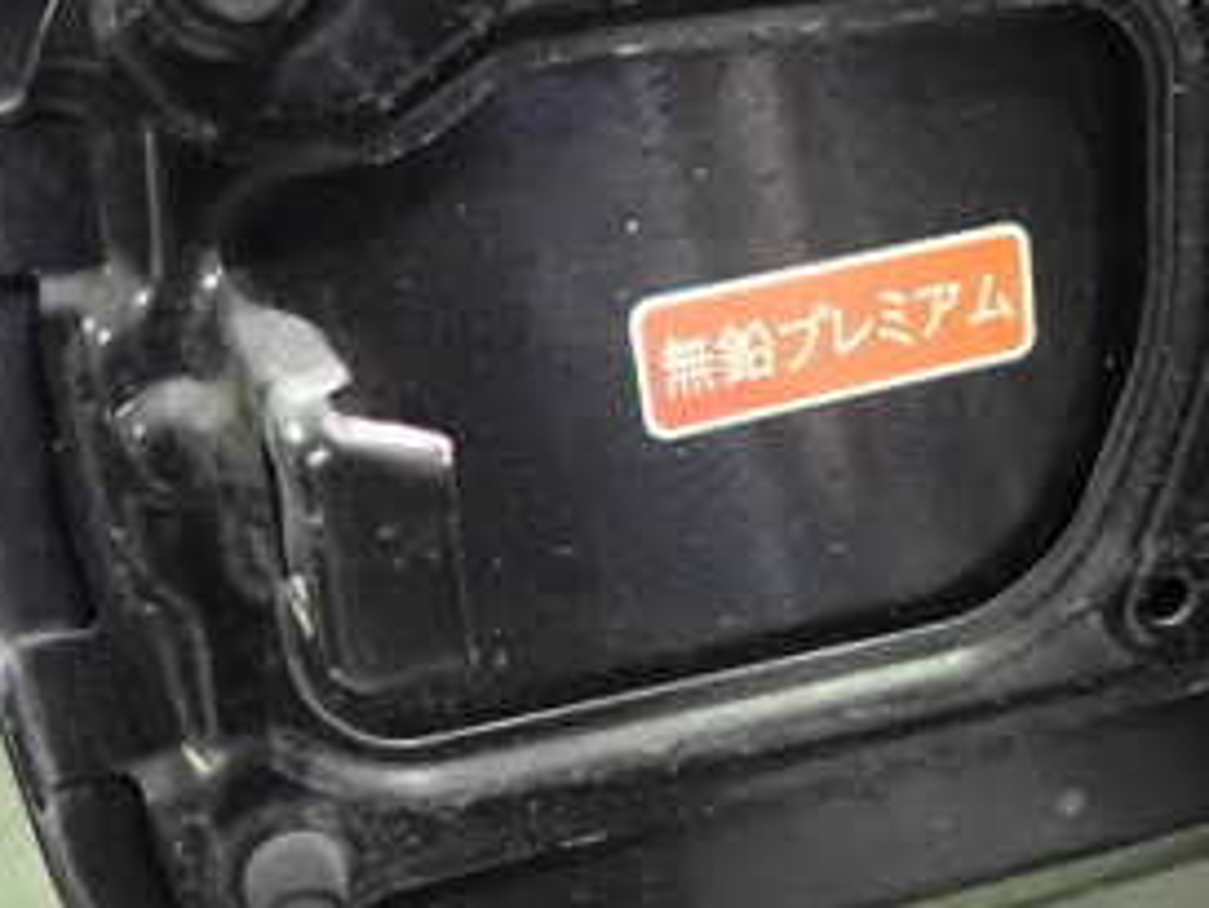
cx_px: 872
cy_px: 314
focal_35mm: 55
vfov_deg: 26.5
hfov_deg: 34.4
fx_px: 1922
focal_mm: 4.5
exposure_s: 1/50
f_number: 2
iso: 2000
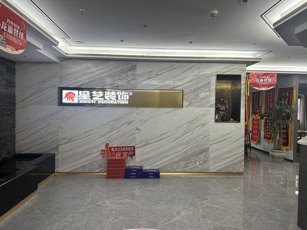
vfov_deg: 56.8
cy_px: 115
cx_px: 154
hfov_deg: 71.6
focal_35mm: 24
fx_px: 213
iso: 125
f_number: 1.78
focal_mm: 6.86
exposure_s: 1/100
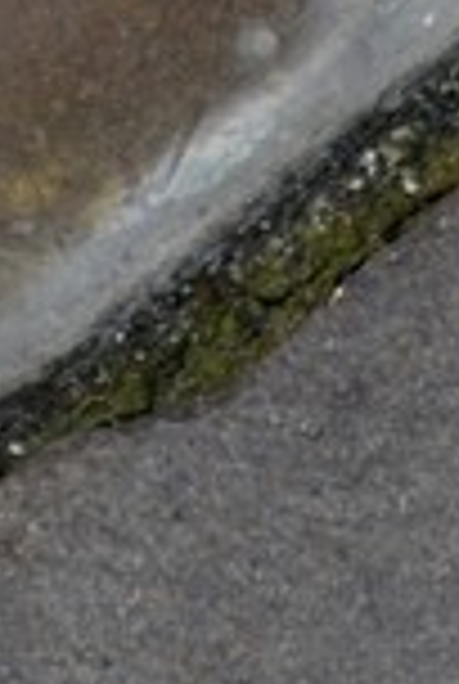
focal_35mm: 735
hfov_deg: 1.9
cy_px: -904
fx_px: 13992
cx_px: 50
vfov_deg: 2.8
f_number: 4
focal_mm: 70
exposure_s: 1/200
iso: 200
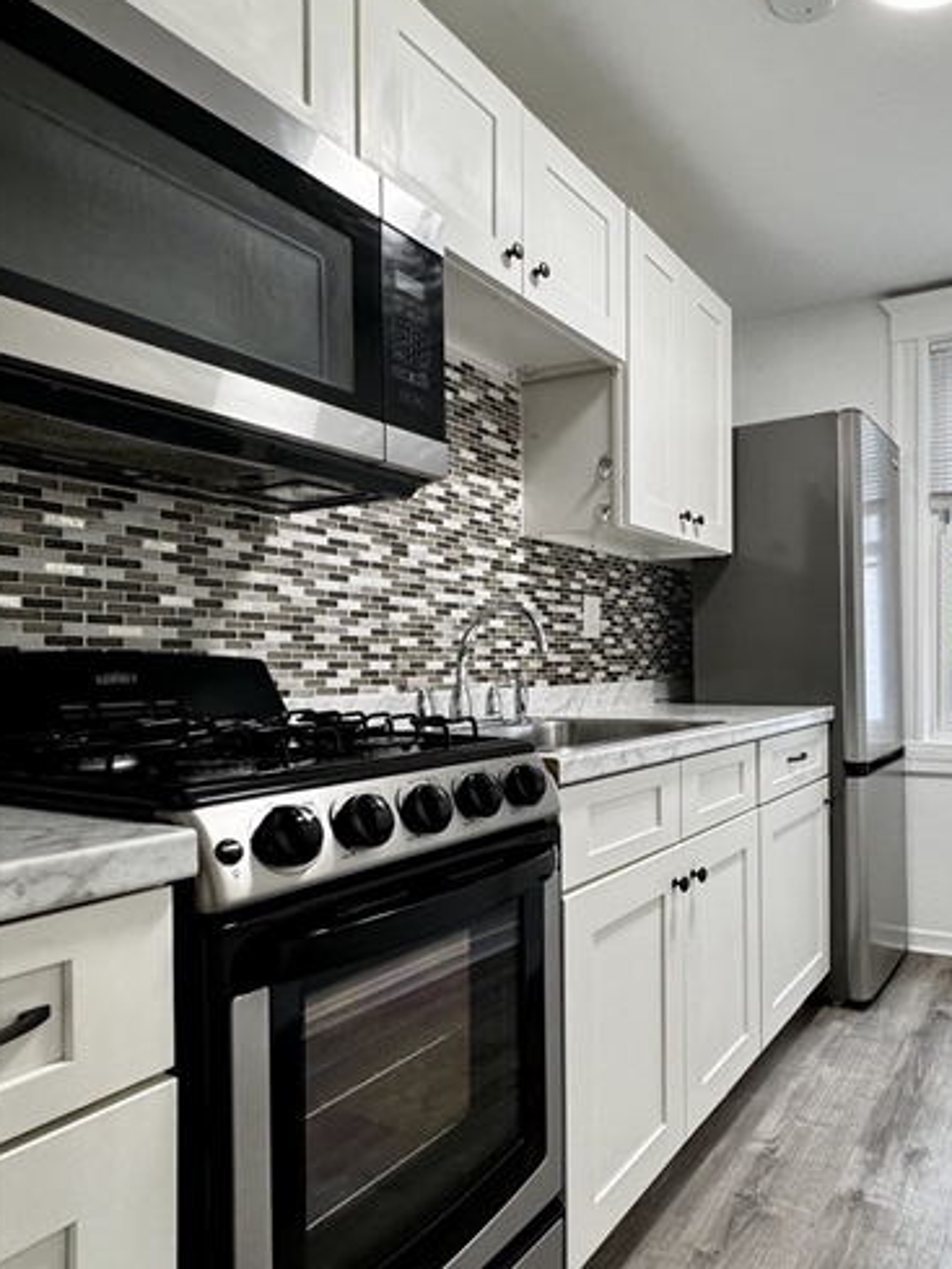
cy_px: 670
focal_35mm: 22
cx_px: 732
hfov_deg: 57.5
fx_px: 806
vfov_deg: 76.3
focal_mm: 2.22
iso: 320
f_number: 2.2
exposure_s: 1/120
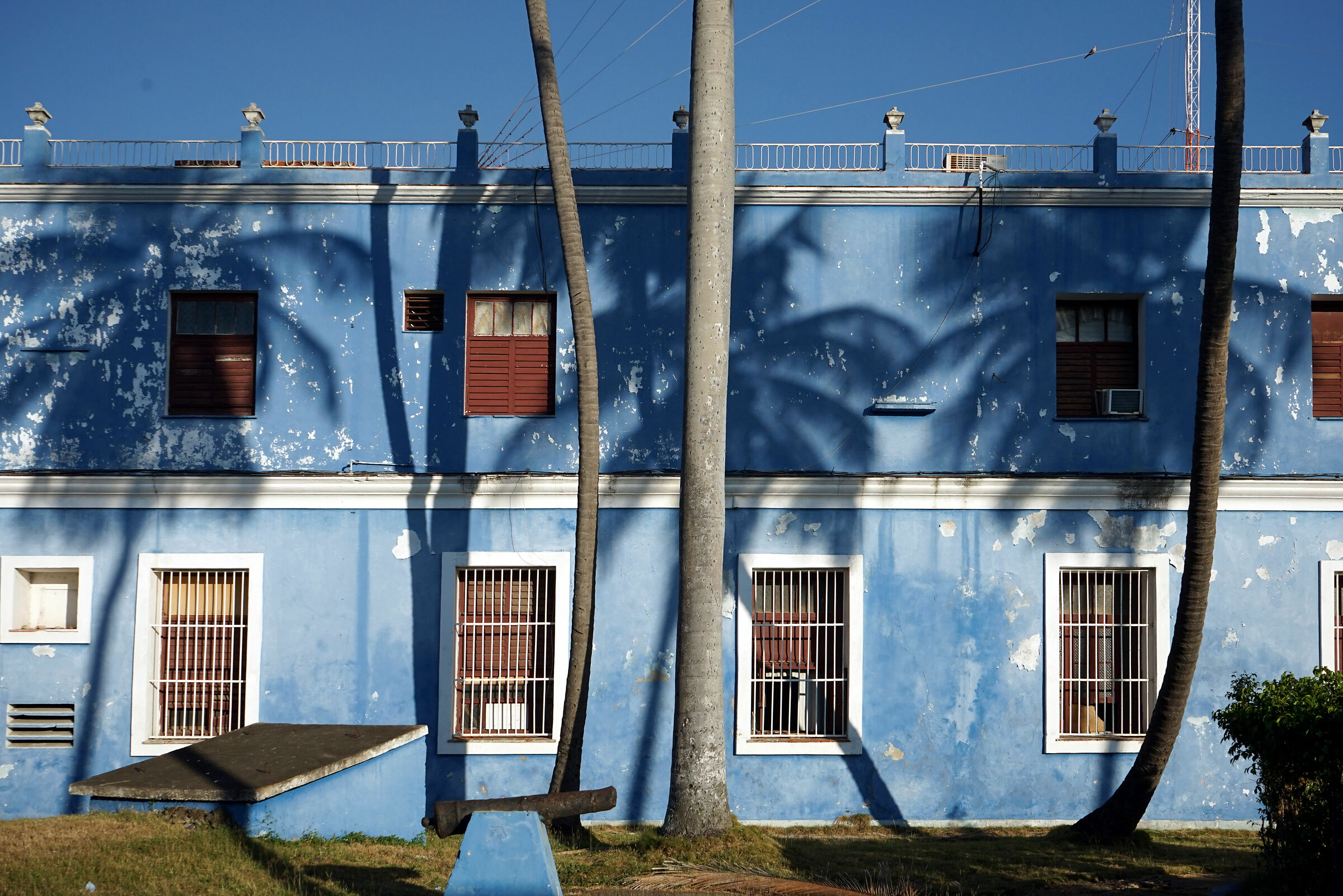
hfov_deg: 51.9
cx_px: 672
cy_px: 448
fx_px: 1380
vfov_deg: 35.9
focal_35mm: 37
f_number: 9
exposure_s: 1/1250
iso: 400
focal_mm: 37
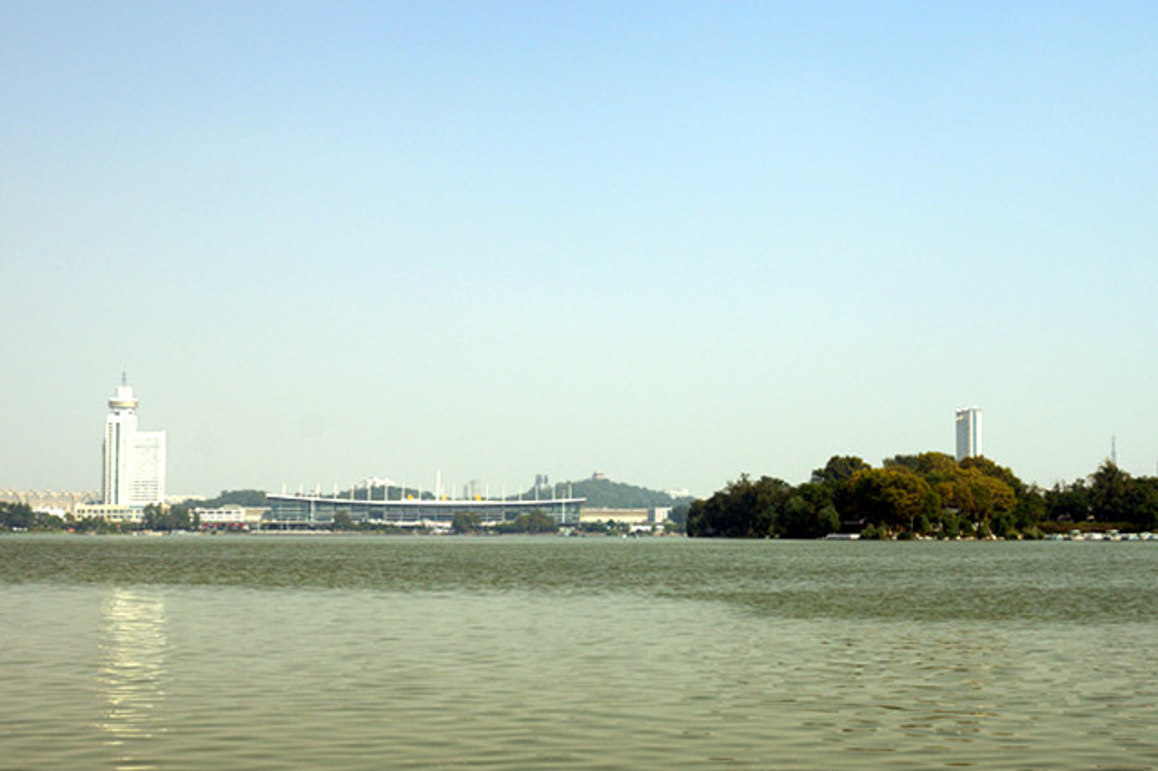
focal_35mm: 55
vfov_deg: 24.6
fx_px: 1769
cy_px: 424
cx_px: 690
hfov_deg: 36.1
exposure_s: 1/250
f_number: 8
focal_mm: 30
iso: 100
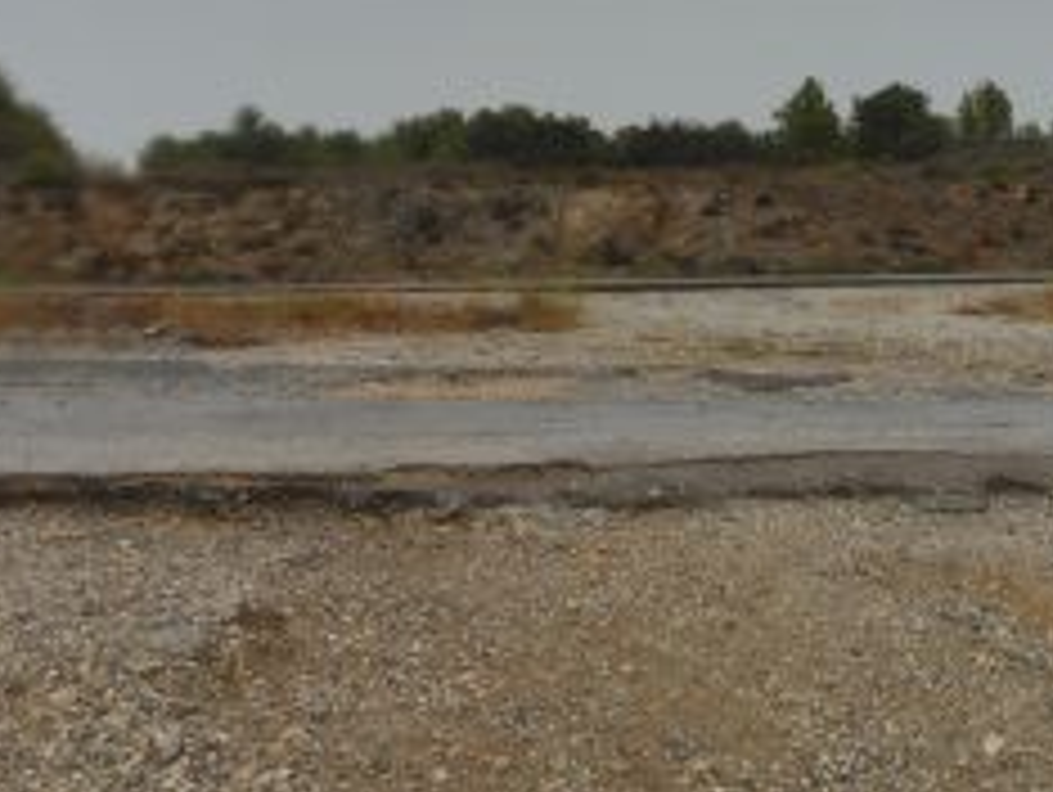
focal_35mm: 41
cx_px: 792
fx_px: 1248
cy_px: 140
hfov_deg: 44.2
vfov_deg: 34.0
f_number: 4
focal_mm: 4.3
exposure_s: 1/320
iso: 100
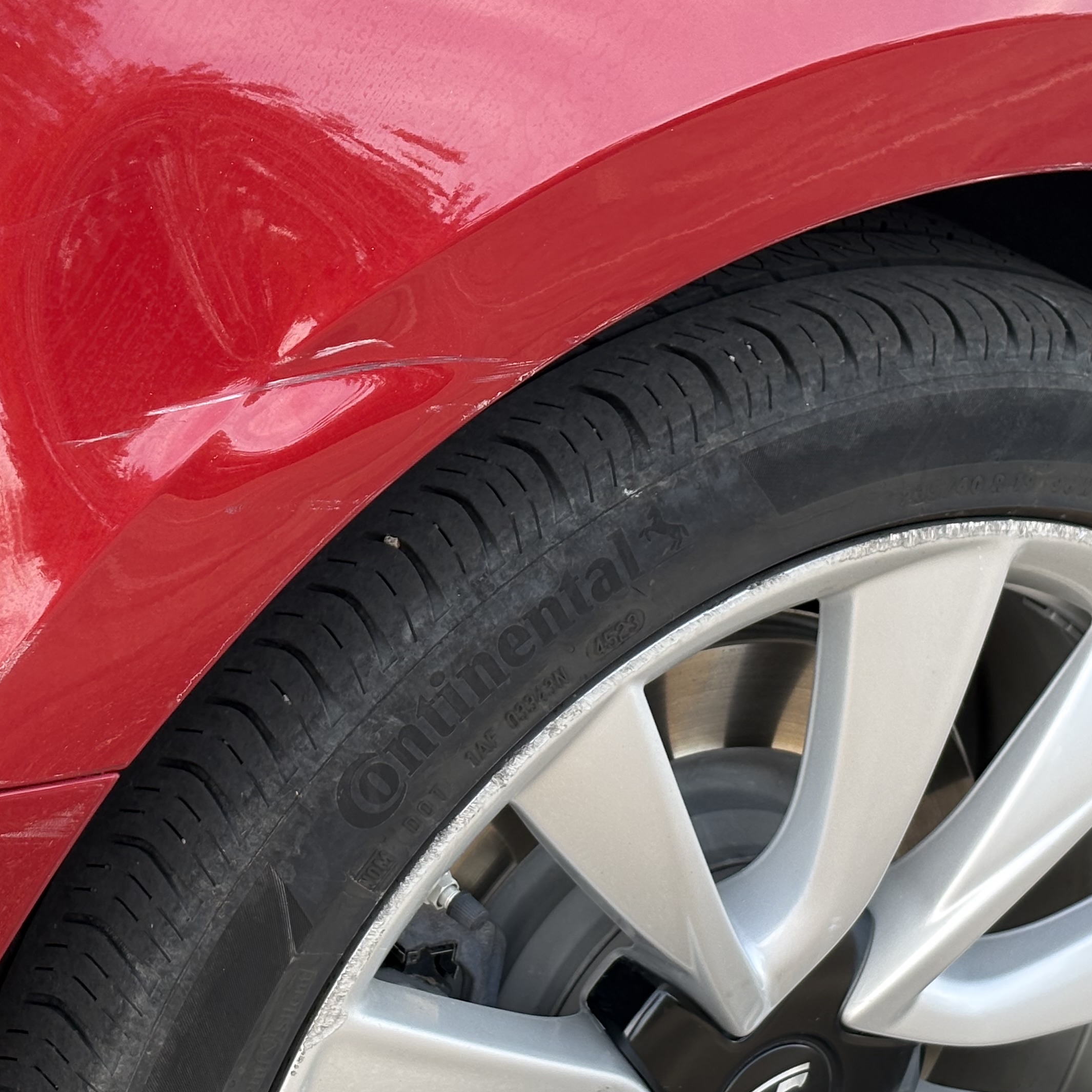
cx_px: 509
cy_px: 541
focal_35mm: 87
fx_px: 3105
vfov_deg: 19.9
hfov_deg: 19.9
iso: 40
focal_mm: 5.96
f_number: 1.6
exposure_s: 1/143
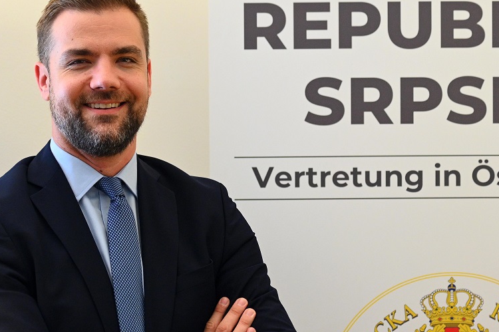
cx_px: 273
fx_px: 1551
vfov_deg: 12.2
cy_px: 209
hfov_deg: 18.3
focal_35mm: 112
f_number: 2.8
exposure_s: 1/400
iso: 2500
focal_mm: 70
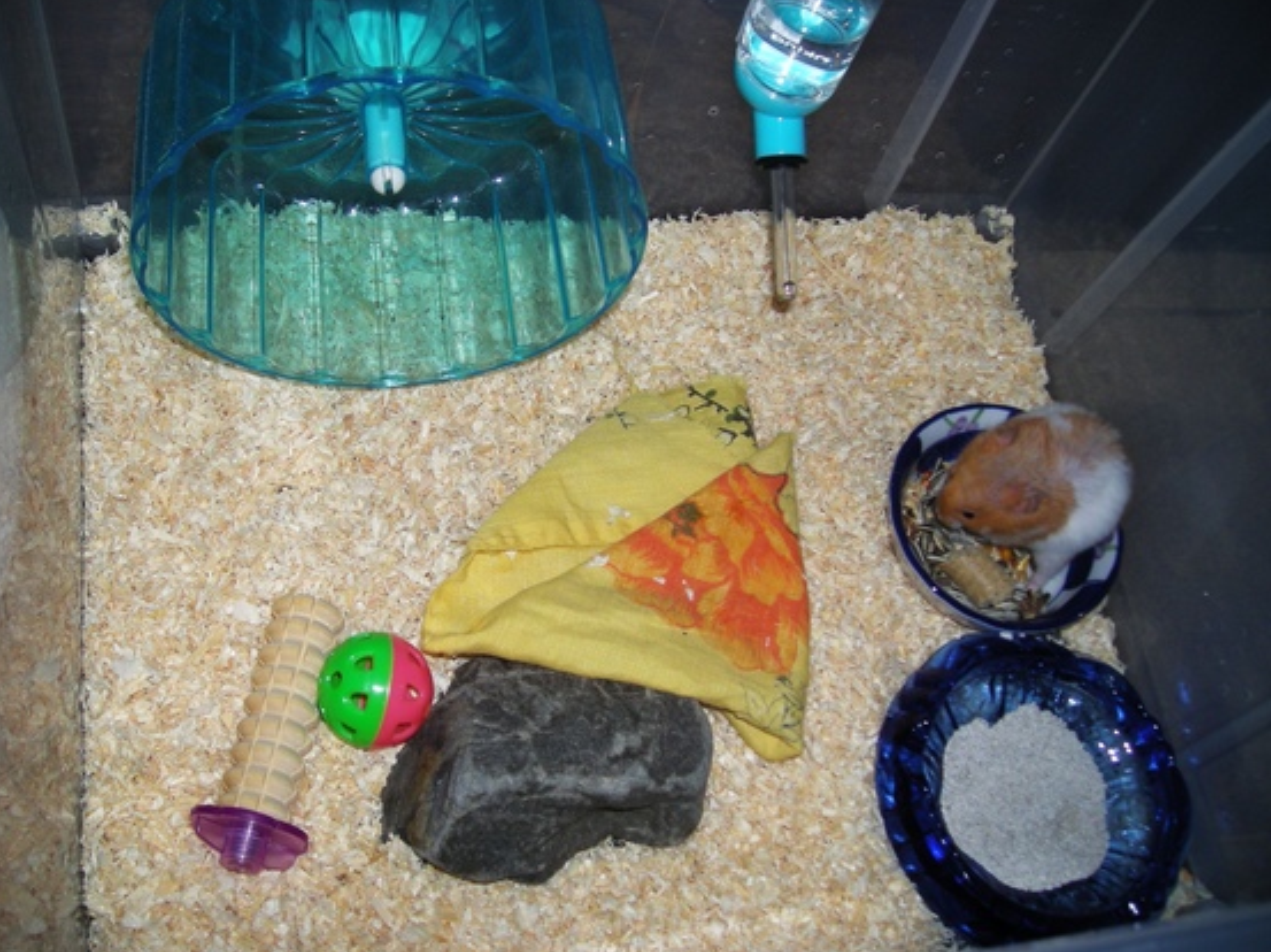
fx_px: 1394
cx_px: 586
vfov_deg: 37.7
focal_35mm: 38
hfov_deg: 49.0
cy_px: 465
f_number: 5.7
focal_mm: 5.7
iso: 50
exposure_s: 1/60
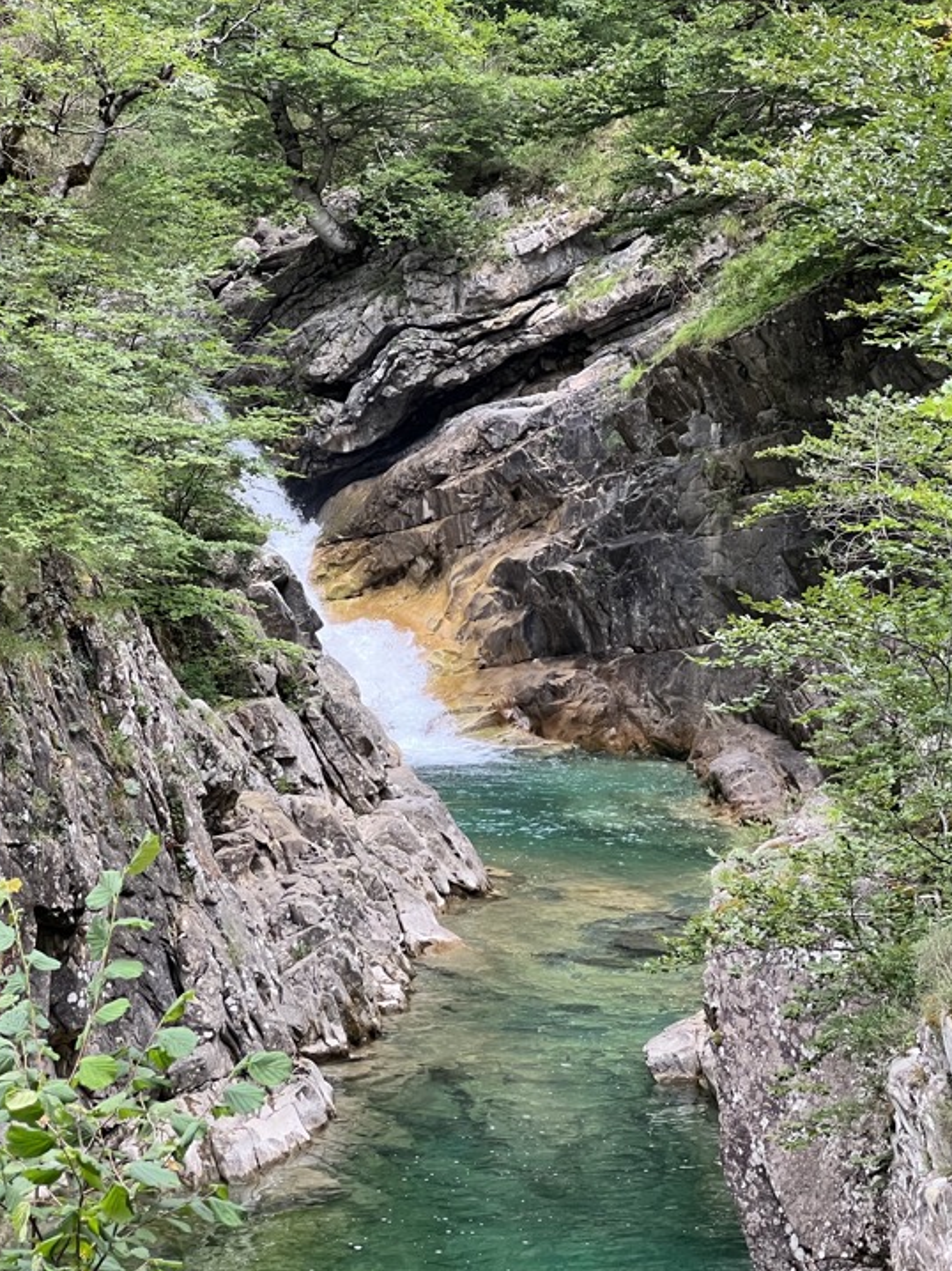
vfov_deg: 19.1
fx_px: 3779
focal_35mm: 103
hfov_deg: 14.4
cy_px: 636
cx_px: 426
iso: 125
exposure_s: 1/99
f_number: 2.8
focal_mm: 9
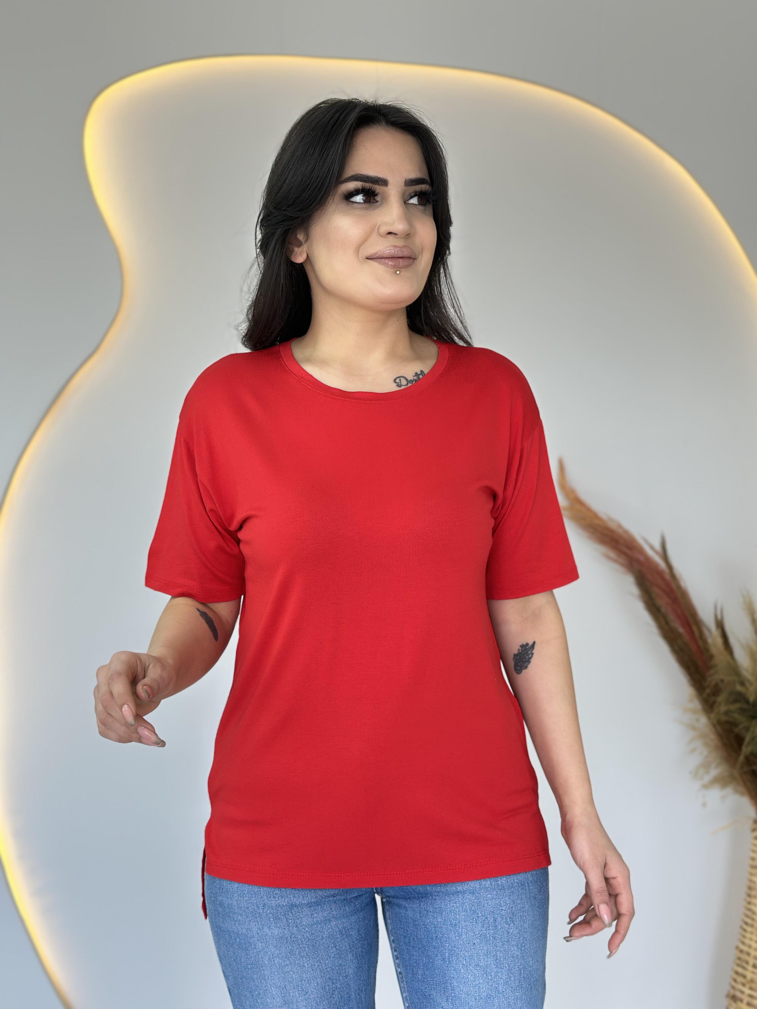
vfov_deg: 39.7
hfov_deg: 30.3
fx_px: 1400
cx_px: 378
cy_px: 504
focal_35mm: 48
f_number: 1.78
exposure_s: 1/100
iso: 64
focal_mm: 6.86
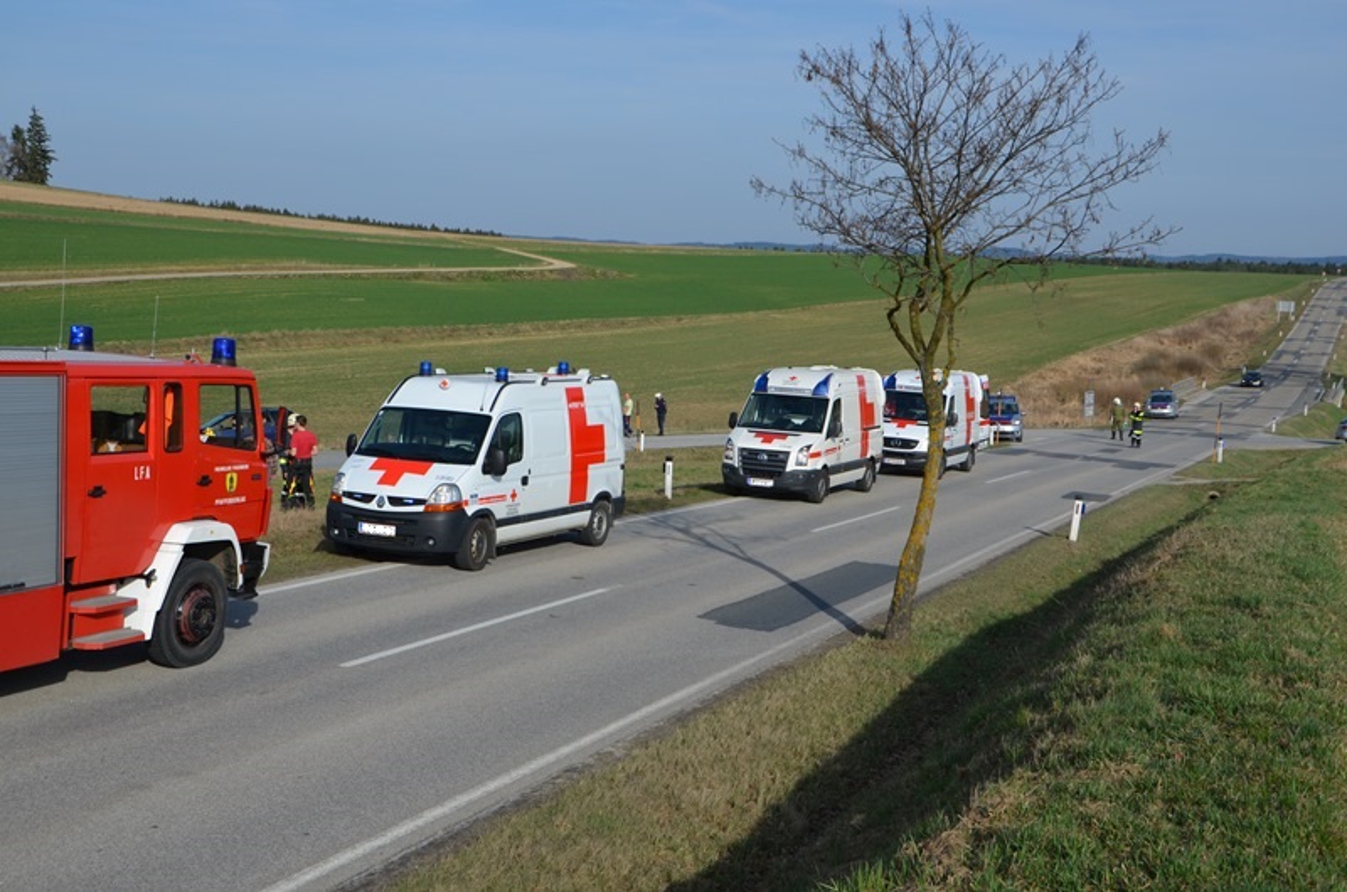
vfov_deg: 28.0
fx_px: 1792
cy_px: 446
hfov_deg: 41.2
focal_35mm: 48
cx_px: 674
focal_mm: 32
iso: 100
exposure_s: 1/320
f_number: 9
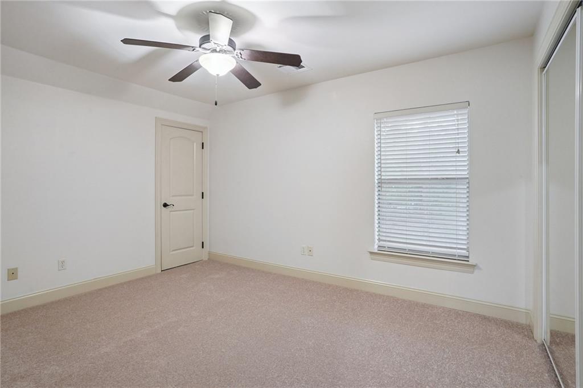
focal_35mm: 17
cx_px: 292
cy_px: 194
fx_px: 275
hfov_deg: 93.3
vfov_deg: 70.3
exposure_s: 1/5
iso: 800
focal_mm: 17
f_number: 11
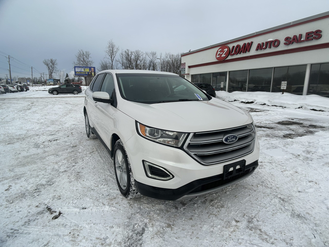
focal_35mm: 26
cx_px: 164
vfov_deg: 53.1
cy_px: 124
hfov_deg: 67.3
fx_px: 247
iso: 50
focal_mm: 5.7
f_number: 1.5
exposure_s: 1/6579
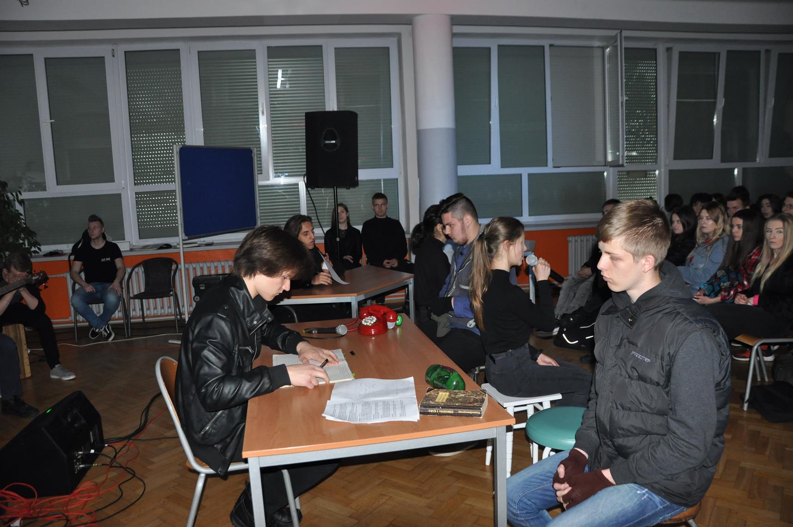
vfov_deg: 47.8
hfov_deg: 67.4
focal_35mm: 27
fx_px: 594
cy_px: 264
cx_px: 396
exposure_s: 1/60
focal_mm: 18
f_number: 3.5
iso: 800
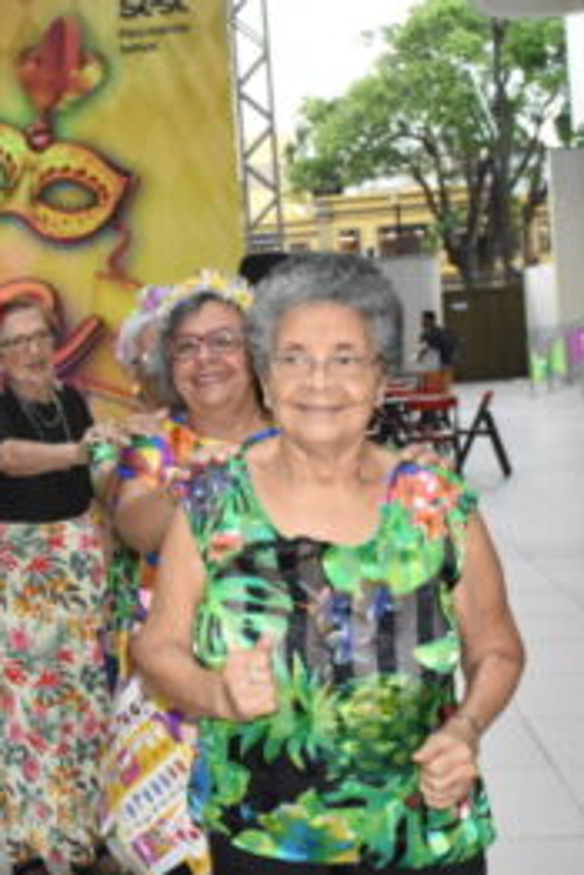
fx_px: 1336
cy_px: 436
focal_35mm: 55
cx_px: 13
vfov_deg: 36.2
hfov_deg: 23.7
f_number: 5.6
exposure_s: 1/200
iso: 8000
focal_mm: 24
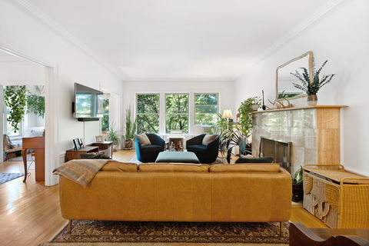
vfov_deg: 77.3
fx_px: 154
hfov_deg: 100.4
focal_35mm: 15
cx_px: 184
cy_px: 123
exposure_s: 15
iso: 100
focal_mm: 15
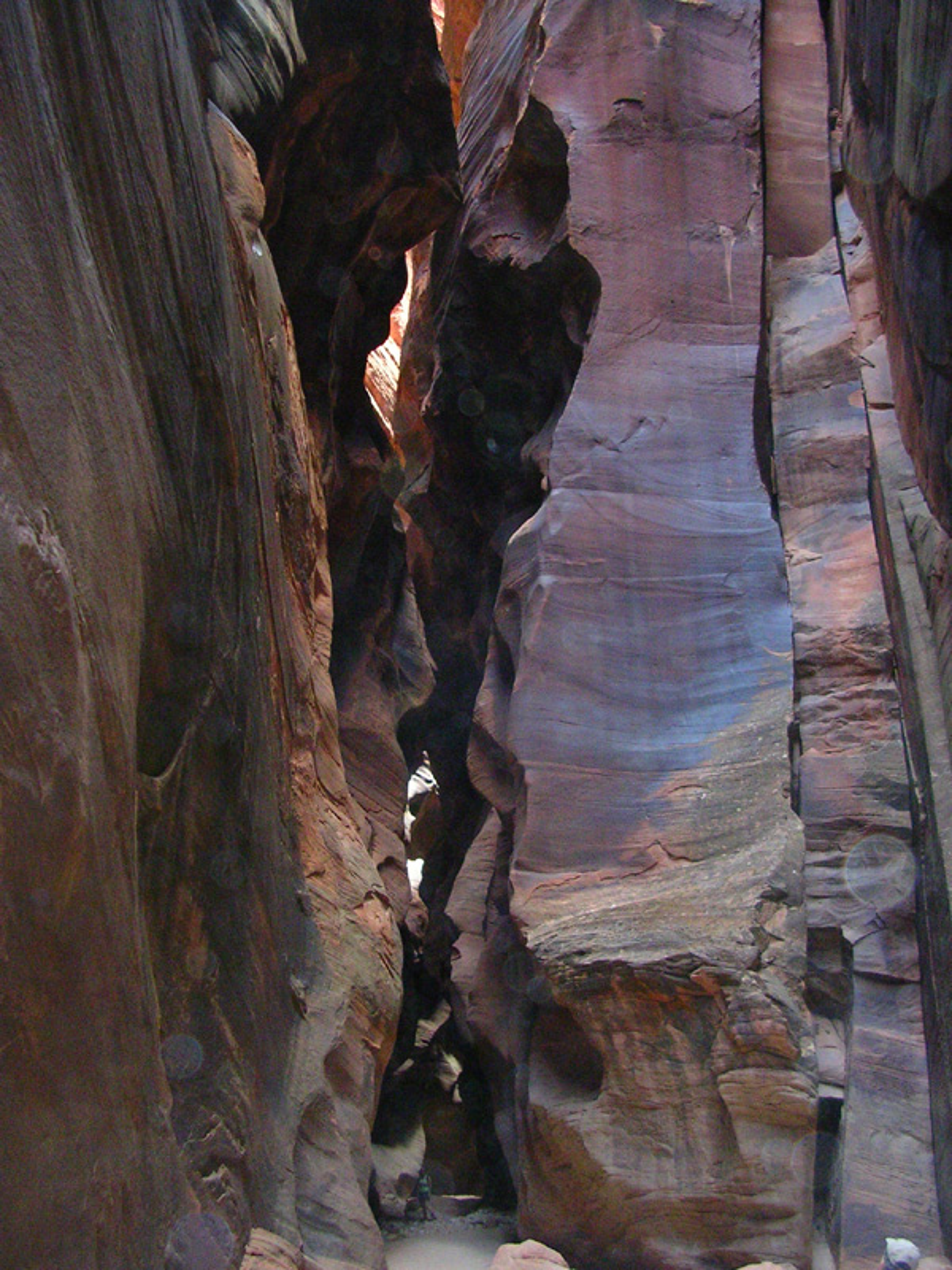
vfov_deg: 49.0
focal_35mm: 38
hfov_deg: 37.7
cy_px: 635
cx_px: 476
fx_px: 1393
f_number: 2.8
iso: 200
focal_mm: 5.8
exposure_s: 1/60.1
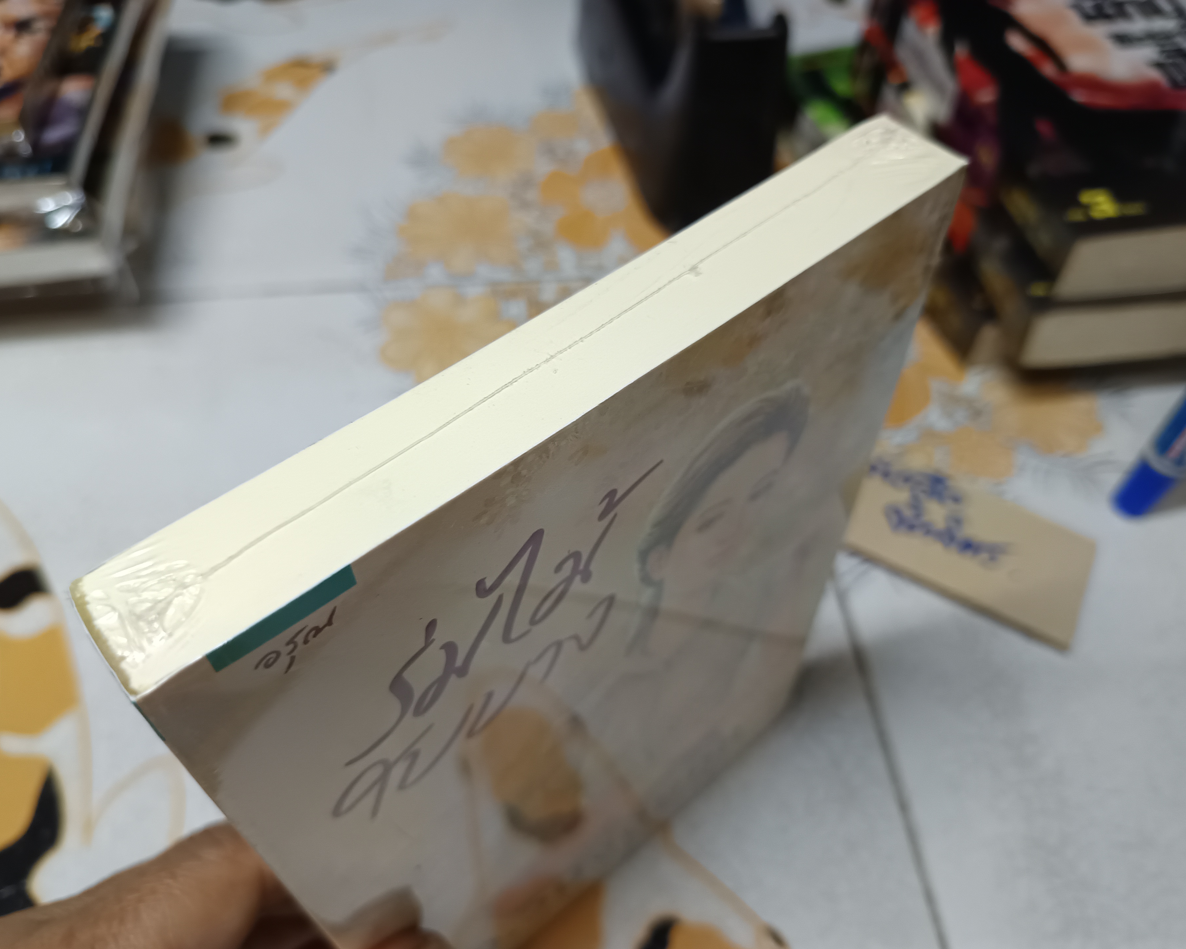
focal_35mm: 26
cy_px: 490
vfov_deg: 54.9
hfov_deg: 66.0
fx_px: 913
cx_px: 583
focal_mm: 5.31
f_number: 1.7
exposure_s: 1/33.3
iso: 986
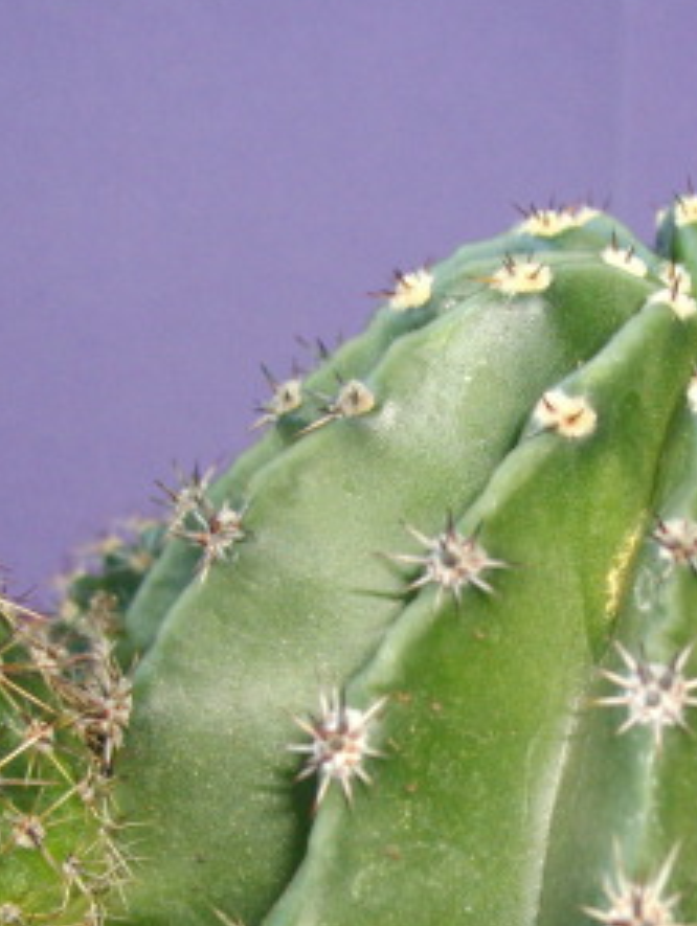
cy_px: 735
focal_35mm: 78
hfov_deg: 18.6
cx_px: 644
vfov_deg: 24.6
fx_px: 2090
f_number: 2.7
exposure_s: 1/50
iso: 160
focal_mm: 6
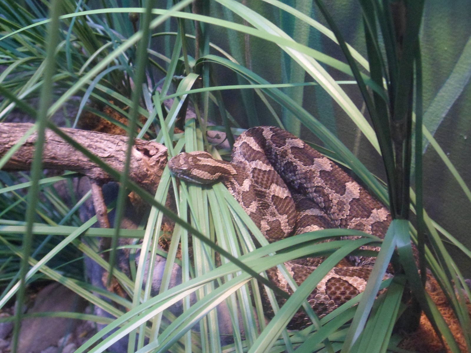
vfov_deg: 34.3
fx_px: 571
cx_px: 236
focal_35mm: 42
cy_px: 176
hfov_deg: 44.8
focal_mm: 6.5
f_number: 4
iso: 400
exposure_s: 1/30
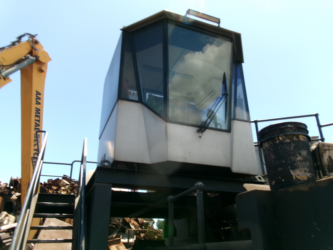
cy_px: 125
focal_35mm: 28
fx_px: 269
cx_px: 166
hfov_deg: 63.4
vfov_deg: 49.7
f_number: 10.8
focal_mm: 5.1
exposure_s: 1/70
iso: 100
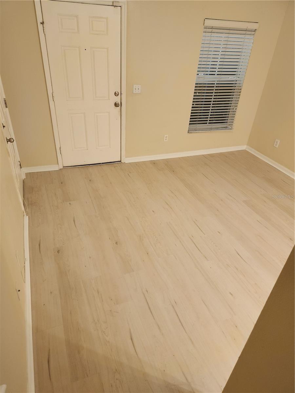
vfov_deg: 73.9
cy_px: 196
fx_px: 261
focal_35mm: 23
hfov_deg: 58.9
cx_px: 148
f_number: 1.8
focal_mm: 5.4
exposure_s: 1/40
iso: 250
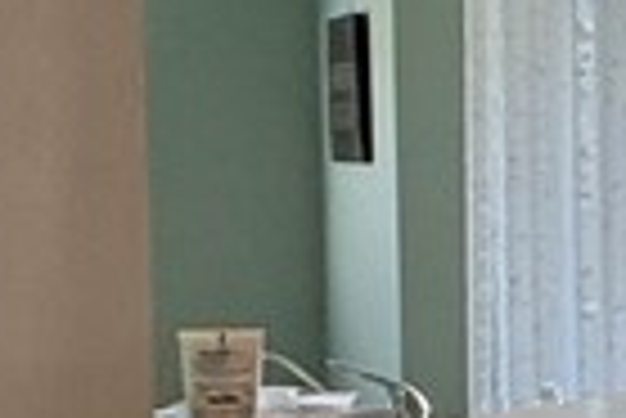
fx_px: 1863
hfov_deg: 11.3
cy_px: 337
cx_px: 1878
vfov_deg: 12.8
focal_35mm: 107
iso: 80
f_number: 2.2
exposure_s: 1/120
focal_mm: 2.22
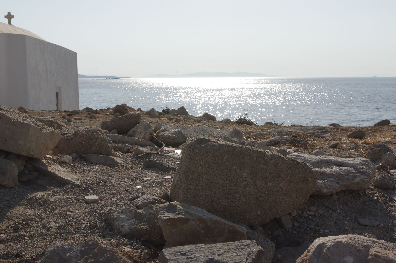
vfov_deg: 25.9
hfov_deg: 38.2
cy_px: 132
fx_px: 572
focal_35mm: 52
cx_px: 198
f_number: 16
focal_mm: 35
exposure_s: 1/160
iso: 100
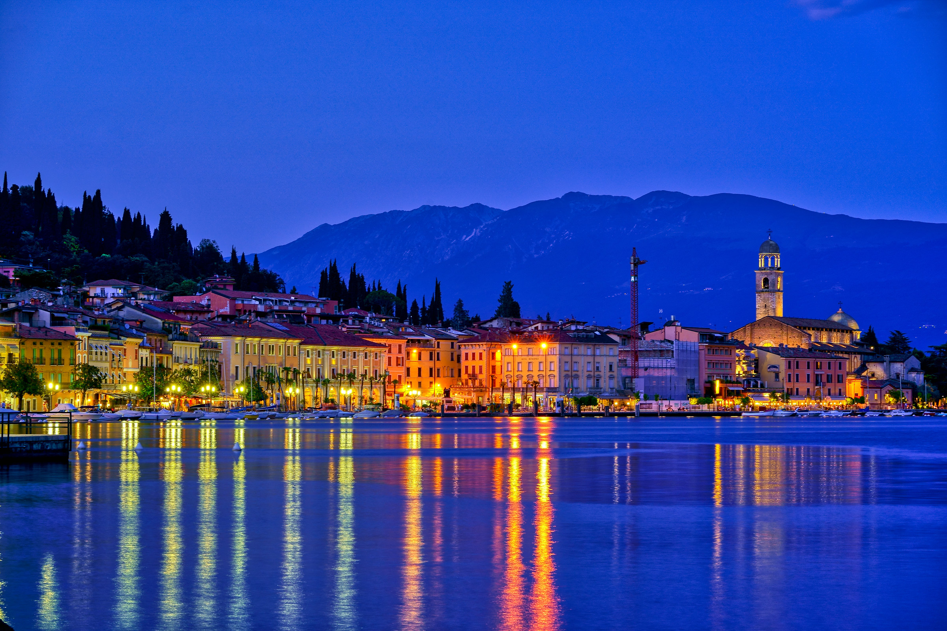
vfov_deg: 13.7
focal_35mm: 100
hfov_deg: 20.4
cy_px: 316
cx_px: 474
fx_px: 2630
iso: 100
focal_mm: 100
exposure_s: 6
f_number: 11
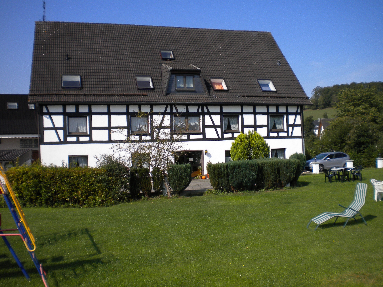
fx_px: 387
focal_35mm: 35
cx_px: 192
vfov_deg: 40.7
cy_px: 144
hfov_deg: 52.6
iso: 80
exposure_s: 1/838
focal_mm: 6.3
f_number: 4.6
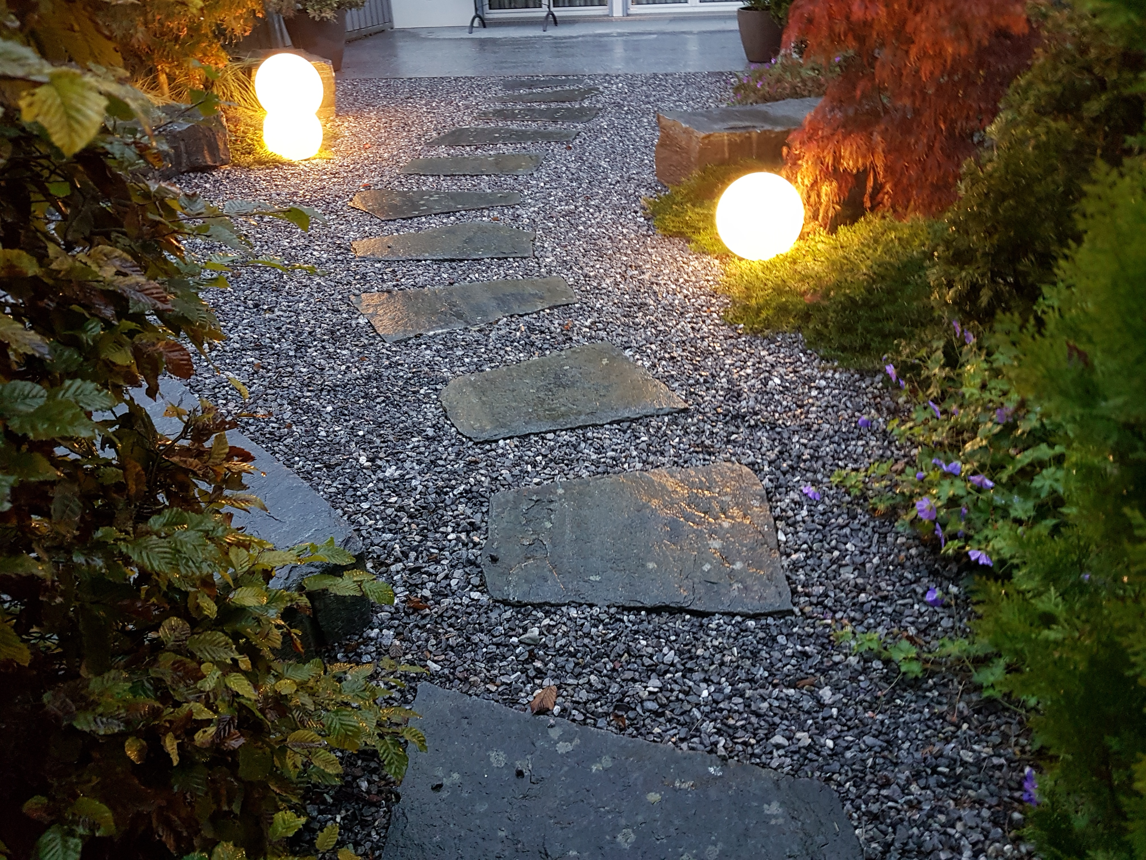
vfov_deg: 53.1
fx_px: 861
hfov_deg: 67.3
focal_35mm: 26
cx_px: 573
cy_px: 430
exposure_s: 1/11
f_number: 1.7
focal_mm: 4.2
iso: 200
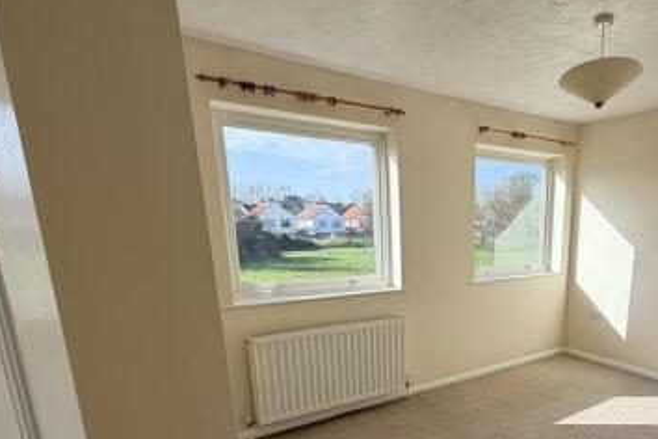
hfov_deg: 70.1
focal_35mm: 24
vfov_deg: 51.1
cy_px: 325
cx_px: 471
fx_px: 439
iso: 50
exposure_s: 1/502
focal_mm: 2.22
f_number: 2.2
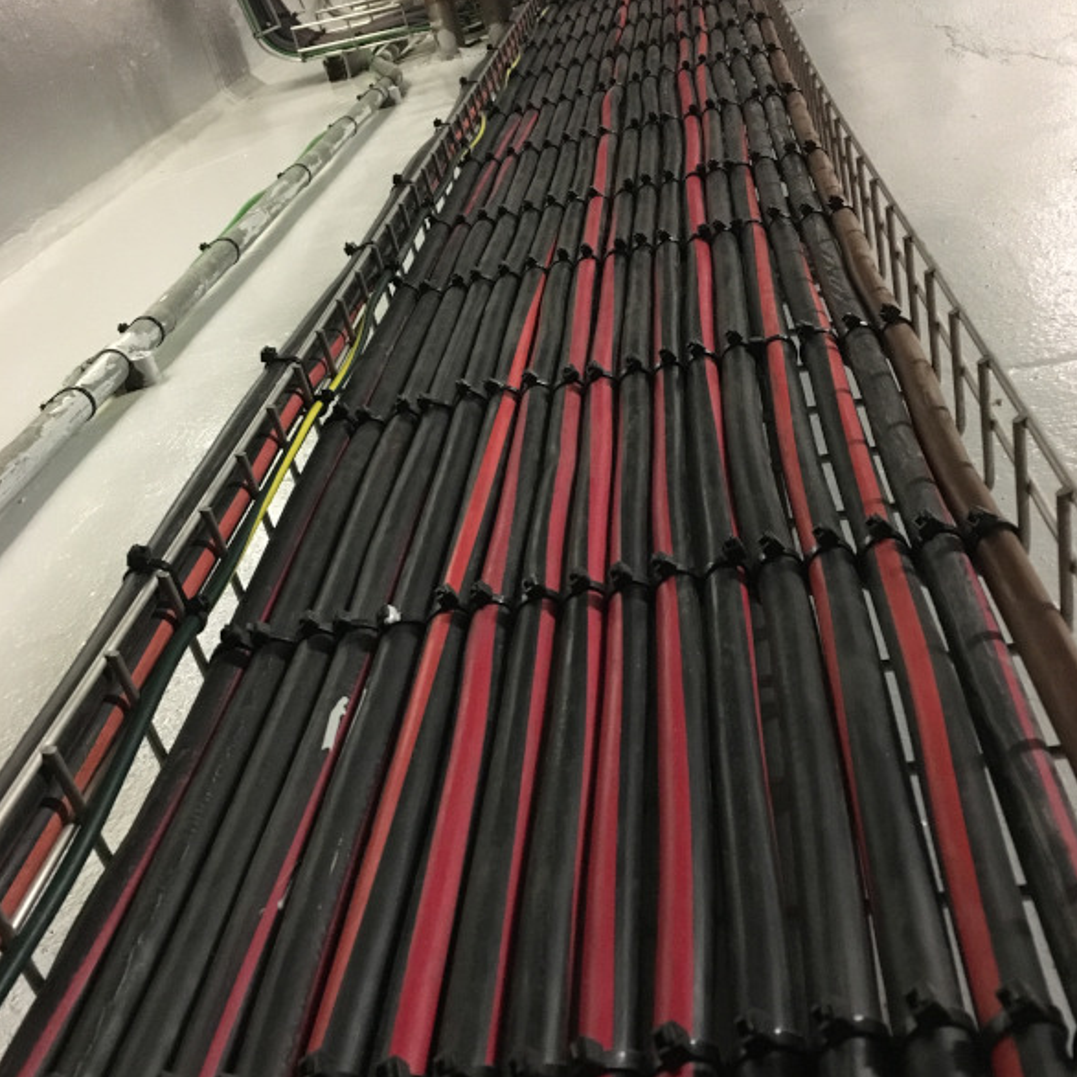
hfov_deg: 47.2
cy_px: 551
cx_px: 535
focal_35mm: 35
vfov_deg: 47.2
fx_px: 1232
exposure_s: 1/17
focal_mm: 4.15
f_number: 2.2
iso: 400
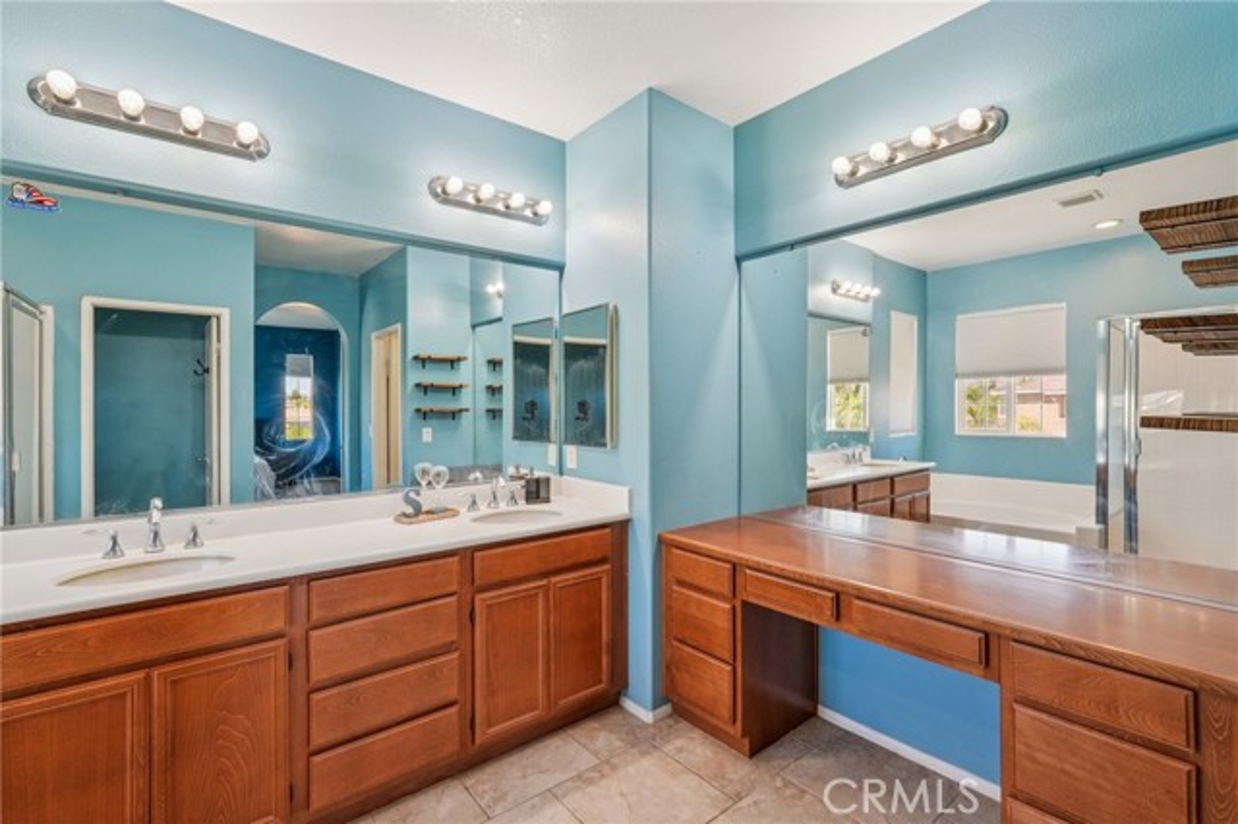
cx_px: 619
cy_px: 412
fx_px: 567
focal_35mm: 16
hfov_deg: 95.0
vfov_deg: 72.0
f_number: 8
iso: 400
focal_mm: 16.5
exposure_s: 1/20
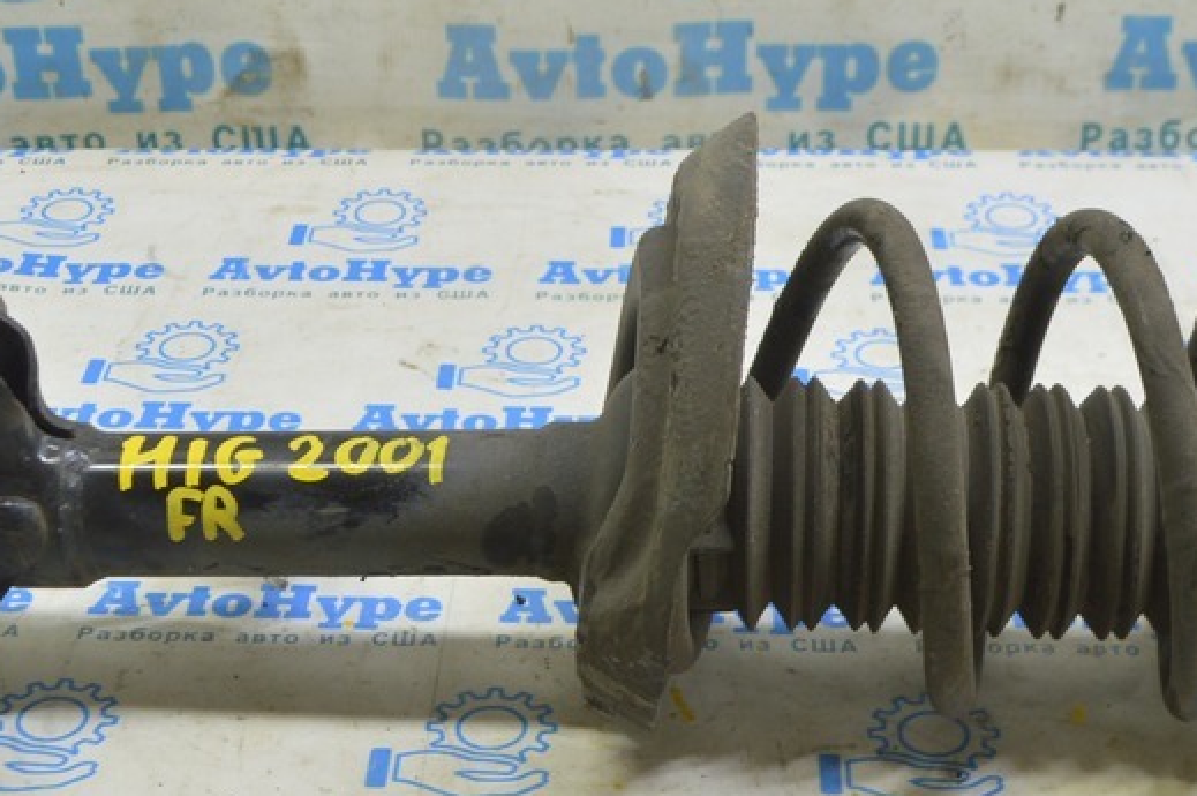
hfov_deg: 28.5
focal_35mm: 71
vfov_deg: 19.1
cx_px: 590
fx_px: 2358
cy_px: 336
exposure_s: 1/20
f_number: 5.6
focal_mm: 24
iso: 400
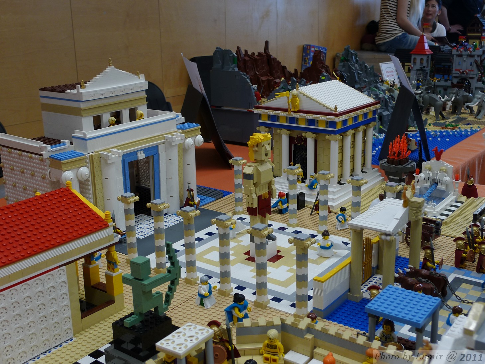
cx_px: 242
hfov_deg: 45.8
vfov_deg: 35.1
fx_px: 574
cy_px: 182
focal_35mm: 41
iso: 80
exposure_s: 1/13
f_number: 2.8
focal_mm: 8.8
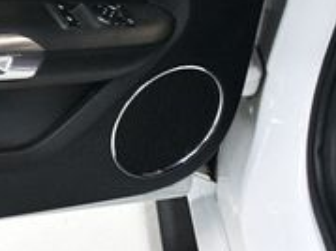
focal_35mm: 124
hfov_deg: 14.2
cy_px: 28
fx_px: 1203
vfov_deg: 11.9
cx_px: -248
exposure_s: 1/80
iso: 3200
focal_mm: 24
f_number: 3.8
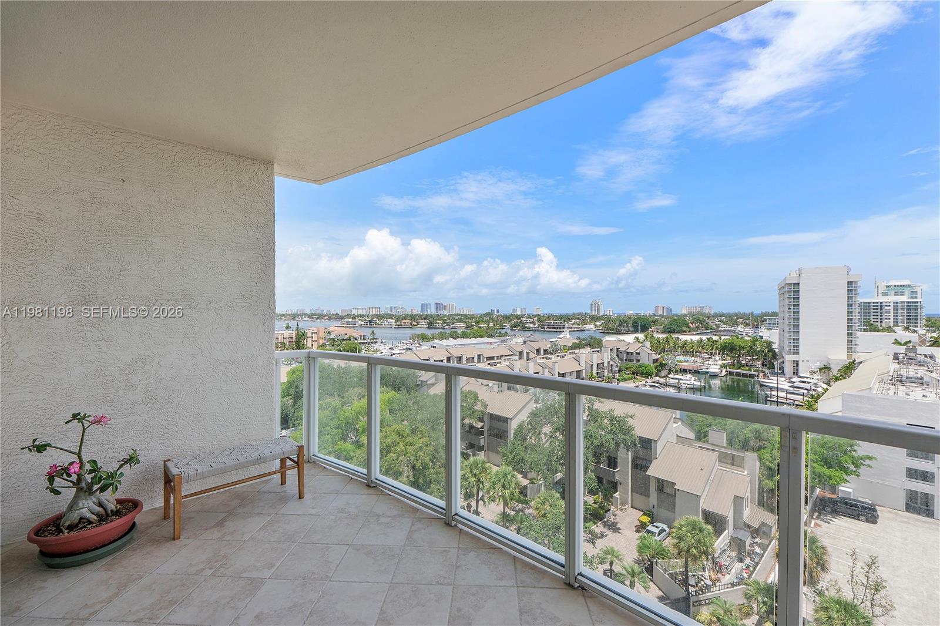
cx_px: 470
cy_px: 313
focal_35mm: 15
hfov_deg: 100.4
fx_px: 392
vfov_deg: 77.3
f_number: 8
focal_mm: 10
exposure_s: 1/1000
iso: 250
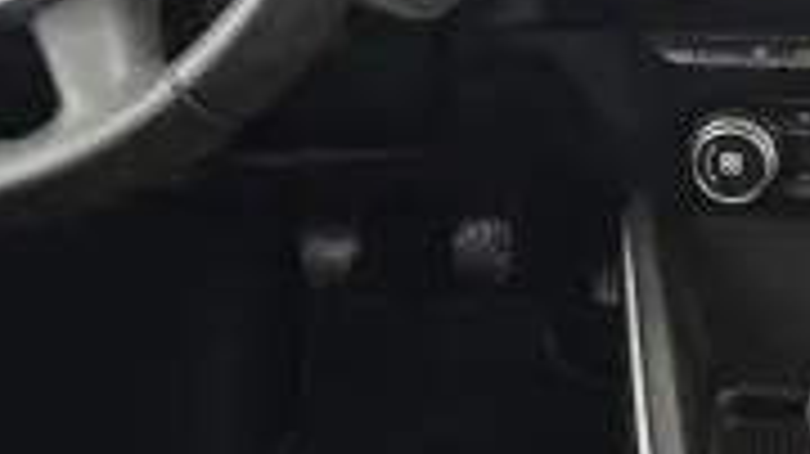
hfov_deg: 37.9
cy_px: 31
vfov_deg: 23.2
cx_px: 765
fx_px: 1073
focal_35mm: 50
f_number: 1.7
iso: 125
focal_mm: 6.3
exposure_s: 1/180
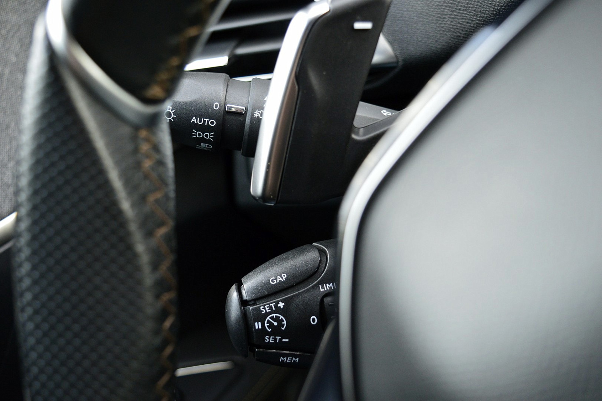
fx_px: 677
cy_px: 200
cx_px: 301
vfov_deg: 33.0
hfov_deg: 47.9
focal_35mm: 40
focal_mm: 27
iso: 800
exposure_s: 1/60
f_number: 4
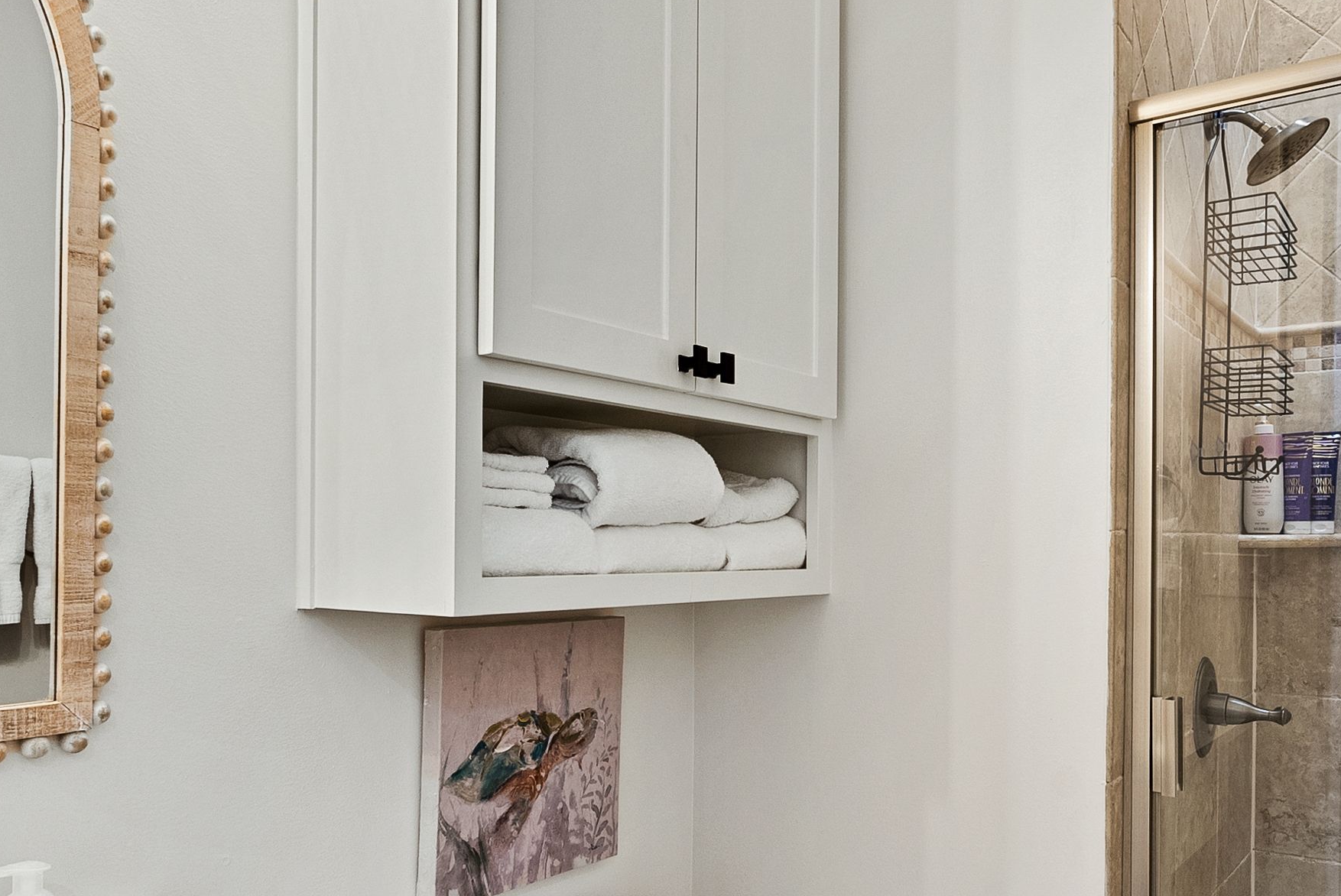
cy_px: 547
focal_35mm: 29
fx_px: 1081
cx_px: 670
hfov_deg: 63.6
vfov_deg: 44.7
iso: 400
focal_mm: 12
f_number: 7.1
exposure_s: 1/4
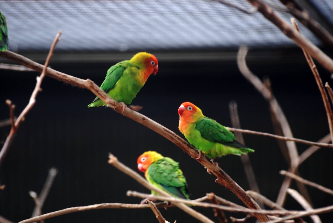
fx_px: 2783
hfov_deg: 6.8
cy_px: 113
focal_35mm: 301
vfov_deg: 4.6
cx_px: 163
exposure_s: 1/100
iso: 400
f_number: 5
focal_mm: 195
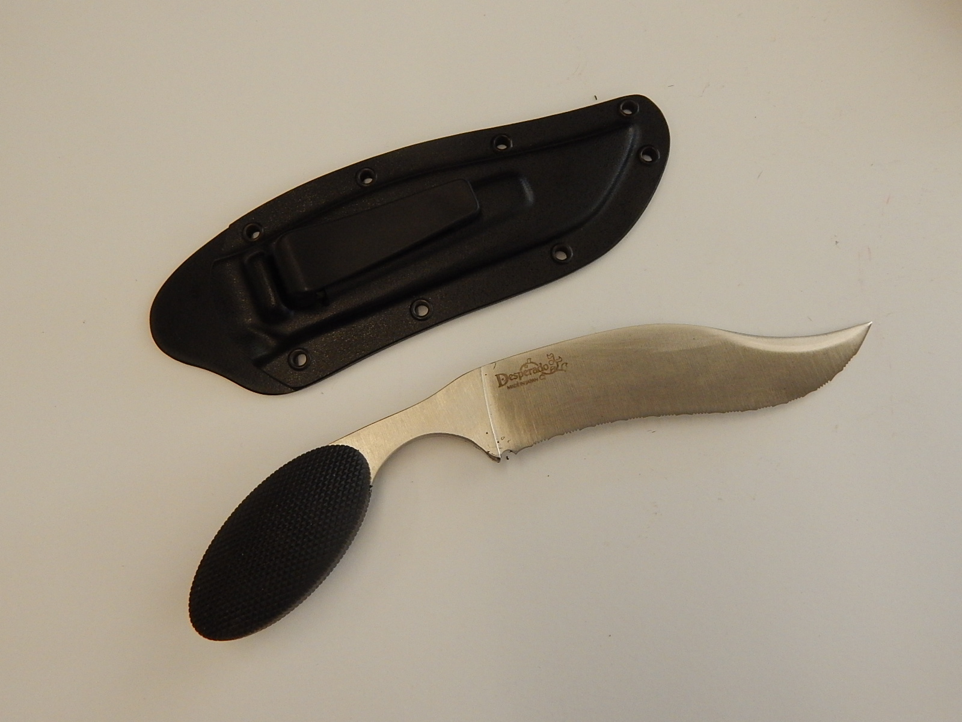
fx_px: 778
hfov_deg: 63.4
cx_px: 481
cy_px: 361
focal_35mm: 28
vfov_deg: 49.7
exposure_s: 1/250
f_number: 3.2
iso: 400
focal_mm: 5.1
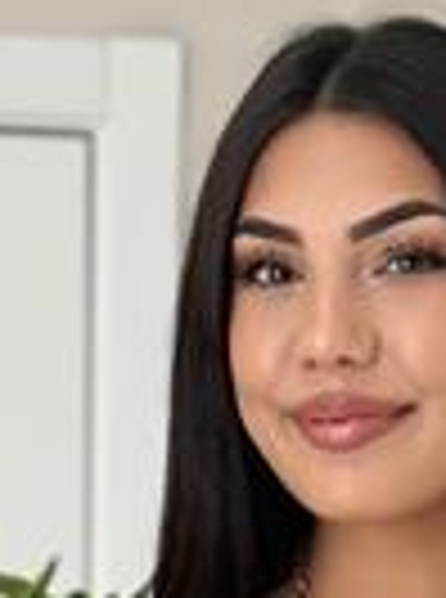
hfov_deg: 7.6
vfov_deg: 9.7
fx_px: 3332
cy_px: 1077
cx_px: 351
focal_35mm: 193
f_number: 1.78
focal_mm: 6.86
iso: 80
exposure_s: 1/281
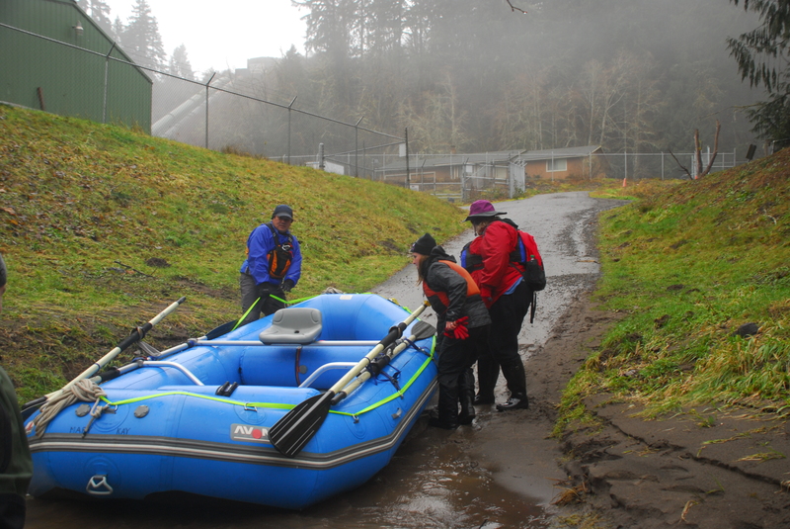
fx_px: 791
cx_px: 395
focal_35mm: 36
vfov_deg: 36.9
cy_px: 264
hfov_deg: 53.1
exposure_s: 1/200
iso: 250
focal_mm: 24
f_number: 3.8
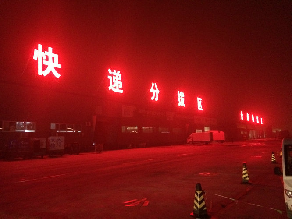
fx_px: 245
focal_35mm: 29
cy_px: 110
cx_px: 146
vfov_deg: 48.3
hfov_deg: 61.6
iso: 1000
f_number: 2.2
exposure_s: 1/17
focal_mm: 4.15
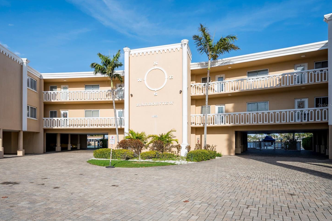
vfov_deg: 60.4
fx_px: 189
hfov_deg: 82.3
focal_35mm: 21
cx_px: 154
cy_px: 105
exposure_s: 1/1000
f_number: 8
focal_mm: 18.5
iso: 200
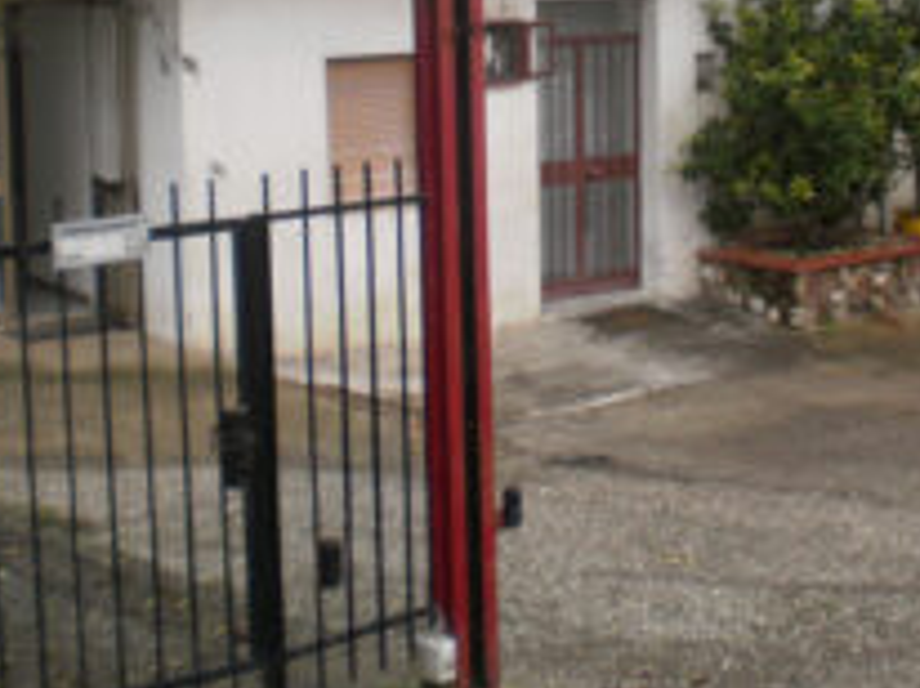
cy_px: 54
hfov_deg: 27.6
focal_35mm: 70
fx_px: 1858
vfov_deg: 20.5
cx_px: 612
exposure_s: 1/320
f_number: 3.1
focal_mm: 6.3
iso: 100
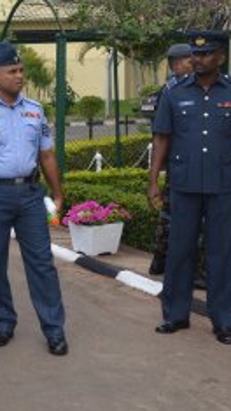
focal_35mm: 72
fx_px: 785
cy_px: 180
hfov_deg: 14.7
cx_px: -186
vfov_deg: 29.3
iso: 100
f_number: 6.3
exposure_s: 1/160
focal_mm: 18
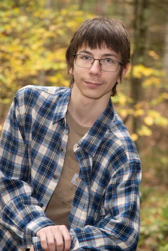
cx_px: 74
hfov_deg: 8.9
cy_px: 135
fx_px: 1084
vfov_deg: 13.2
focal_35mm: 155
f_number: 6.3
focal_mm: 116
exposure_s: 1/60
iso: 500
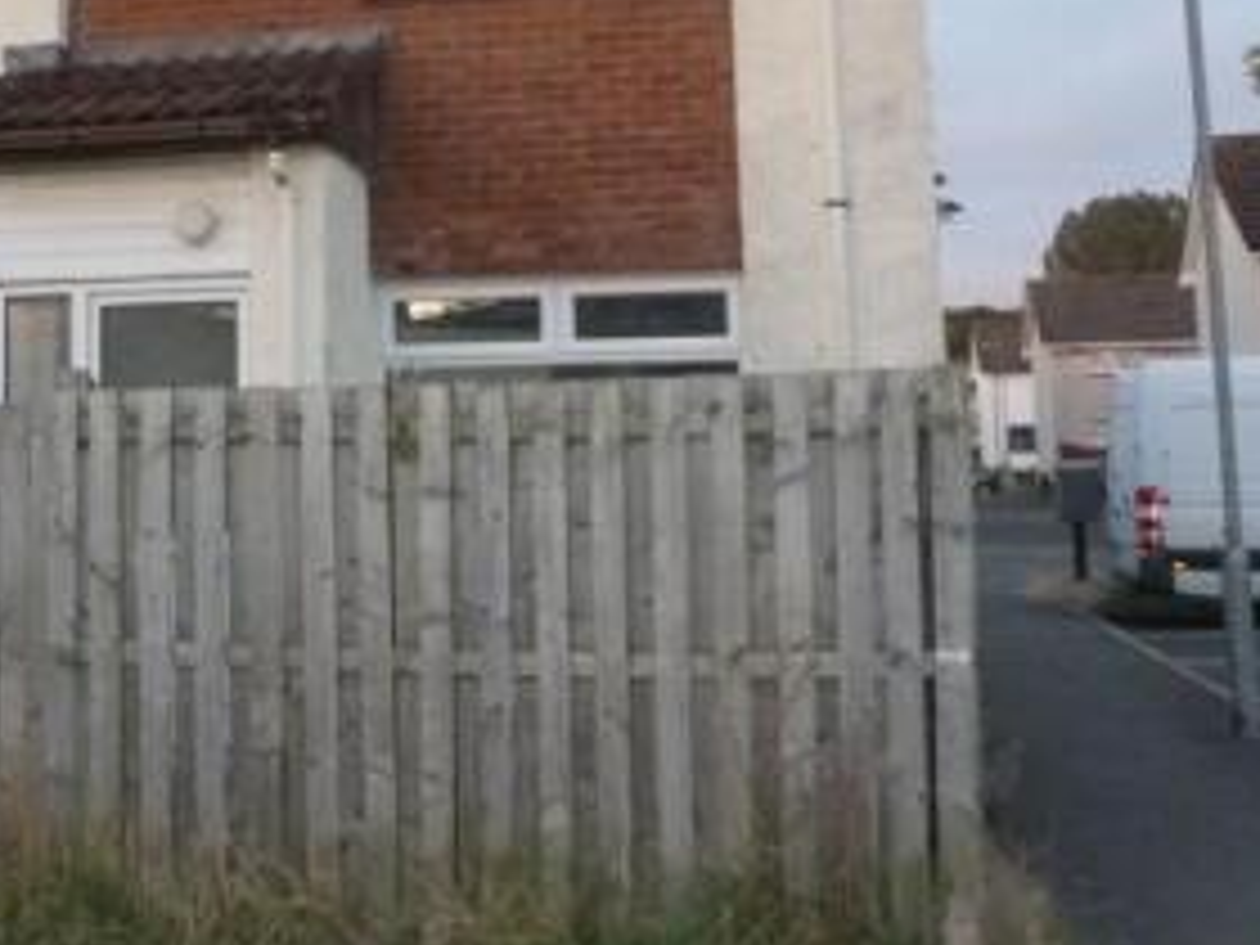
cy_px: 173
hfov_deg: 37.3
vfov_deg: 28.4
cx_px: 322
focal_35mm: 50
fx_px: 1820
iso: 500
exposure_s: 1/60
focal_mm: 4.3
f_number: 3.3
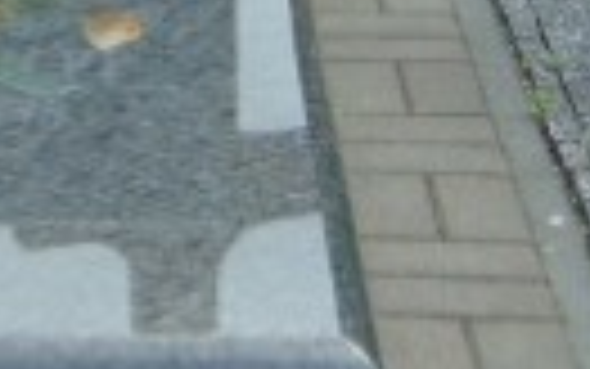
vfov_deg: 7.6
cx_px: -162
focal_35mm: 171
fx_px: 2751
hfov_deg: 11.9
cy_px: -162
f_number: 3.2
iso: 80
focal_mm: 5.8
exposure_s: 1/500
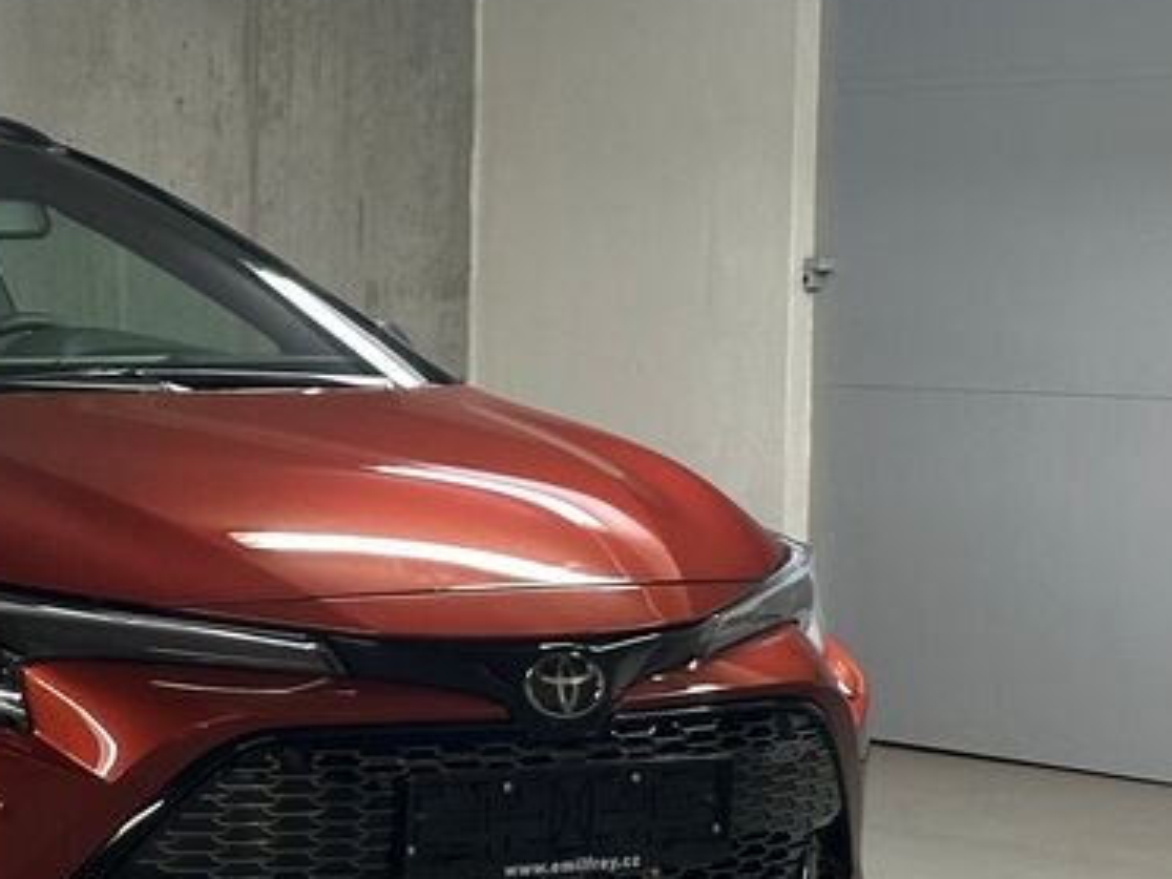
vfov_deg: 11.2
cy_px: 608
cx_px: -95
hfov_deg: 14.6
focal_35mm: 132
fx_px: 4469
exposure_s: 1/50
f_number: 1.78
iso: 250
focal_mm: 6.86
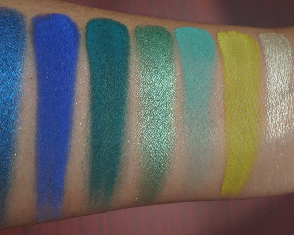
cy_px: 118
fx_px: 444
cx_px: 150
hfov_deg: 36.6
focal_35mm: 51
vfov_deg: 29.7
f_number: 13
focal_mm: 30
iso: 100
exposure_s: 1/80
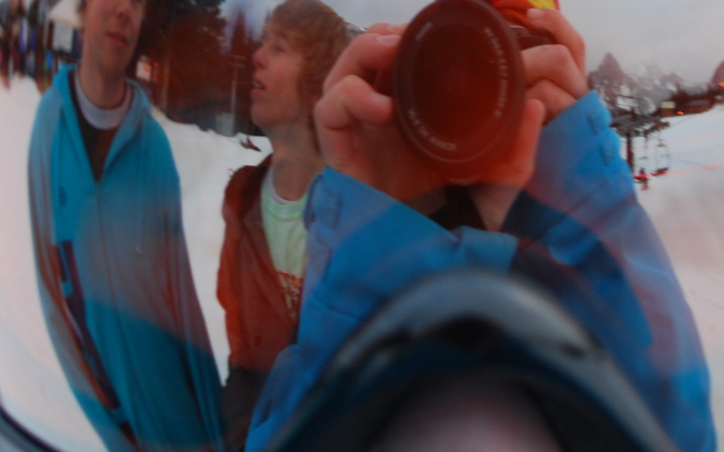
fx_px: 1322
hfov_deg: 30.6
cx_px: 377
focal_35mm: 67
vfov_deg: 18.8
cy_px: -28
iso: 200
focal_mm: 18
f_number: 4
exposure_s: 1/60
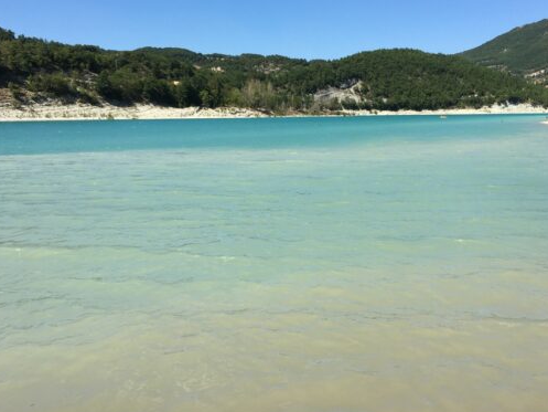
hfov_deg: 52.4
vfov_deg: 40.7
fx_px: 554
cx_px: 319
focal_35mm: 35
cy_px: 196
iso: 25
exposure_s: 1/1709
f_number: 2.2
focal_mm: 4.15
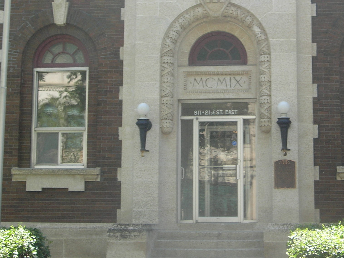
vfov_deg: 16.8
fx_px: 865
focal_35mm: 87
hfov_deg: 22.4
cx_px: 240
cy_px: 51
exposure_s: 1/88.6
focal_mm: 10.6
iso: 64
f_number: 5.4
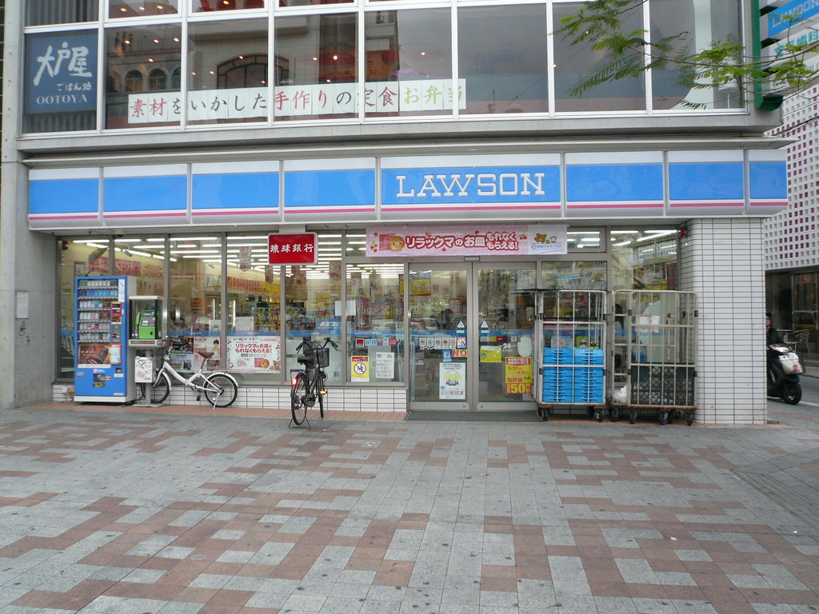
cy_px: 307
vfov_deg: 48.2
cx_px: 410
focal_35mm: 29
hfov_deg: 61.7
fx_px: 686
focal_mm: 4.6
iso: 100
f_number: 2.8
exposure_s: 1/200
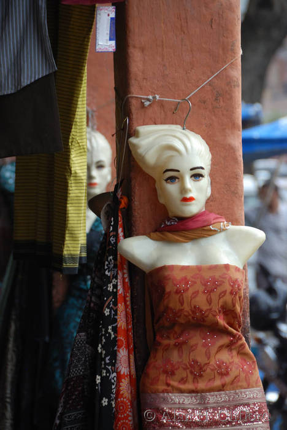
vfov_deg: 6.9
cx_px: 144
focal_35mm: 300
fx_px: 3580
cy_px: 215
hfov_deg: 4.6
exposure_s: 1/160
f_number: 5.6
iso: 450
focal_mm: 200
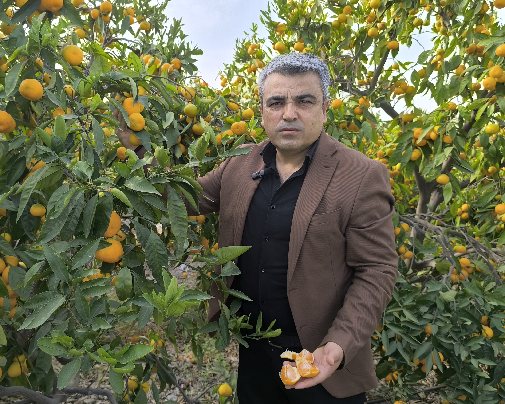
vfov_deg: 50.0
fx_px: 433
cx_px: 199
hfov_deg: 59.9
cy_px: 214
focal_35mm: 29
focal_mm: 6.14
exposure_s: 1/343
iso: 50
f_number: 1.65
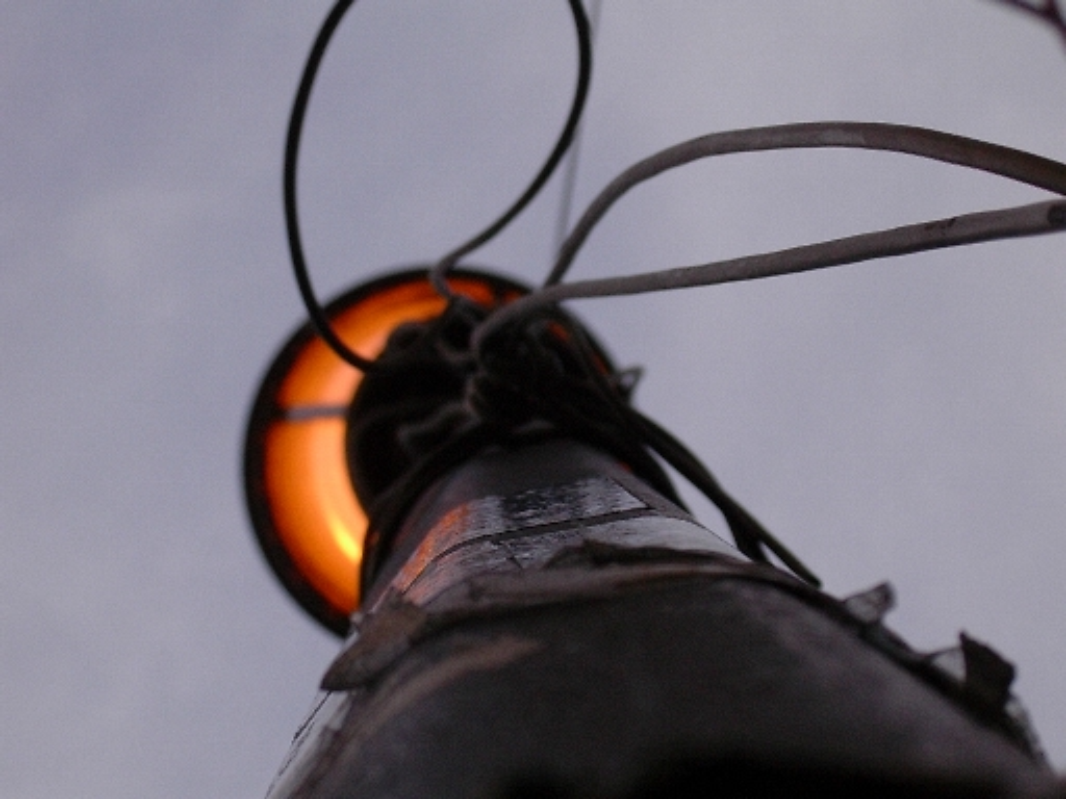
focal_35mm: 111
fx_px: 3418
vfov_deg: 13.3
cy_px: 400
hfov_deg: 17.7
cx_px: 533
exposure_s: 1/222
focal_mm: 16.8
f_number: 4.8
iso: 70
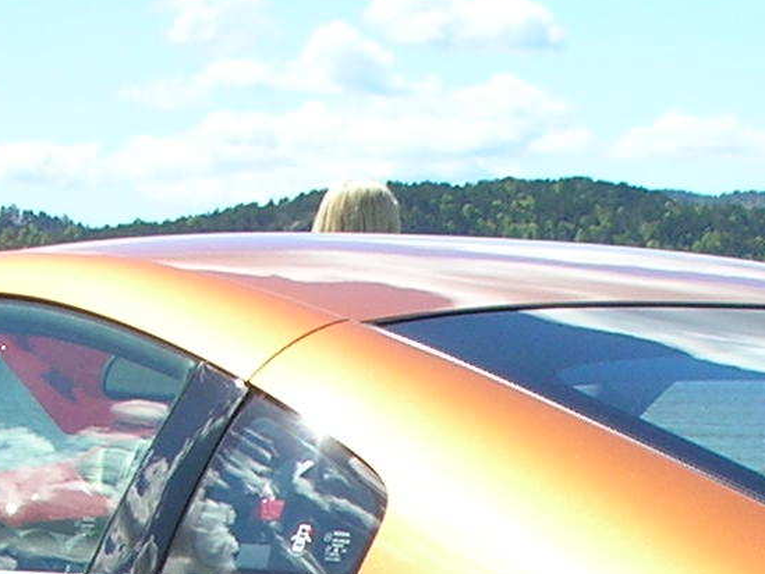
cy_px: 1177
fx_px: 4797
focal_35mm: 217
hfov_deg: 9.1
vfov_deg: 6.6
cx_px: 564
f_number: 3.5
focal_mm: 7.7
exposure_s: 1/350
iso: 50
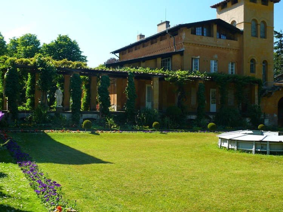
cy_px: 106
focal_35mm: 41
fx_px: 335
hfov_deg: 45.8
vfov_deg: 35.1
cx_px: 142
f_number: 4
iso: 100
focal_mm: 8.7
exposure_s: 1/125
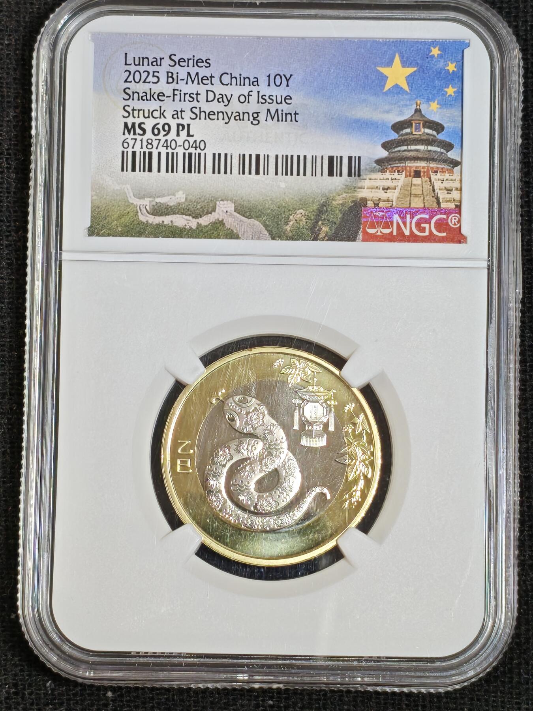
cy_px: 356
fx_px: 2217
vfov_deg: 18.2
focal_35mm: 108
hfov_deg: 13.7
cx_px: 266
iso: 50
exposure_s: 1/886
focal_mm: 4.94
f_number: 1.5
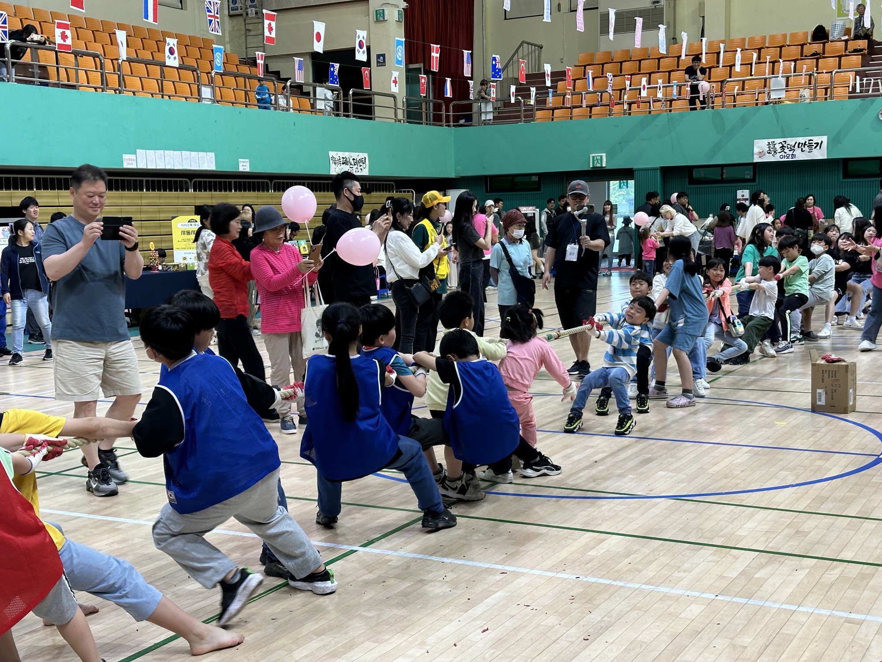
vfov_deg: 30.3
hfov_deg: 39.7
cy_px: 331
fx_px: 1223
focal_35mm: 48
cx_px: 441
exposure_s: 1/60
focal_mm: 6.86
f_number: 1.78
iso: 100
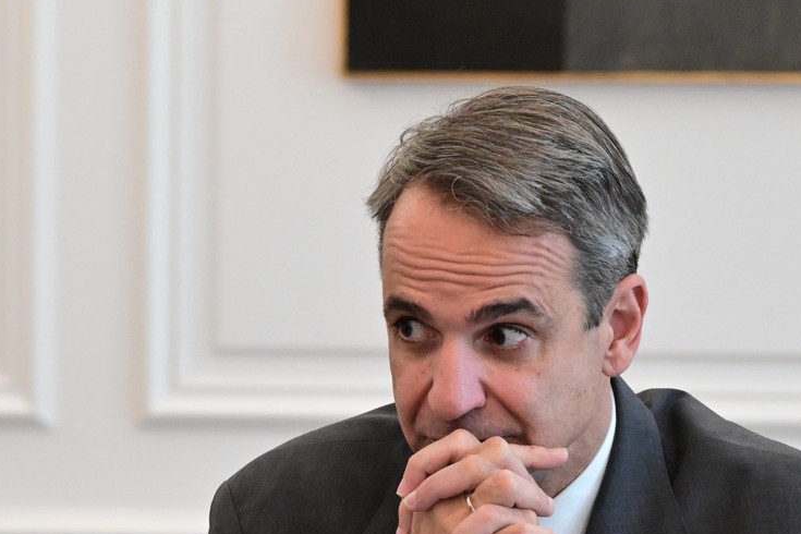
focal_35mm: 490
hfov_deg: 4.2
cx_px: 474
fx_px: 10902
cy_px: 410
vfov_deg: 2.8
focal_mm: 200
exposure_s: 1/320
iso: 6400
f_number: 5.6
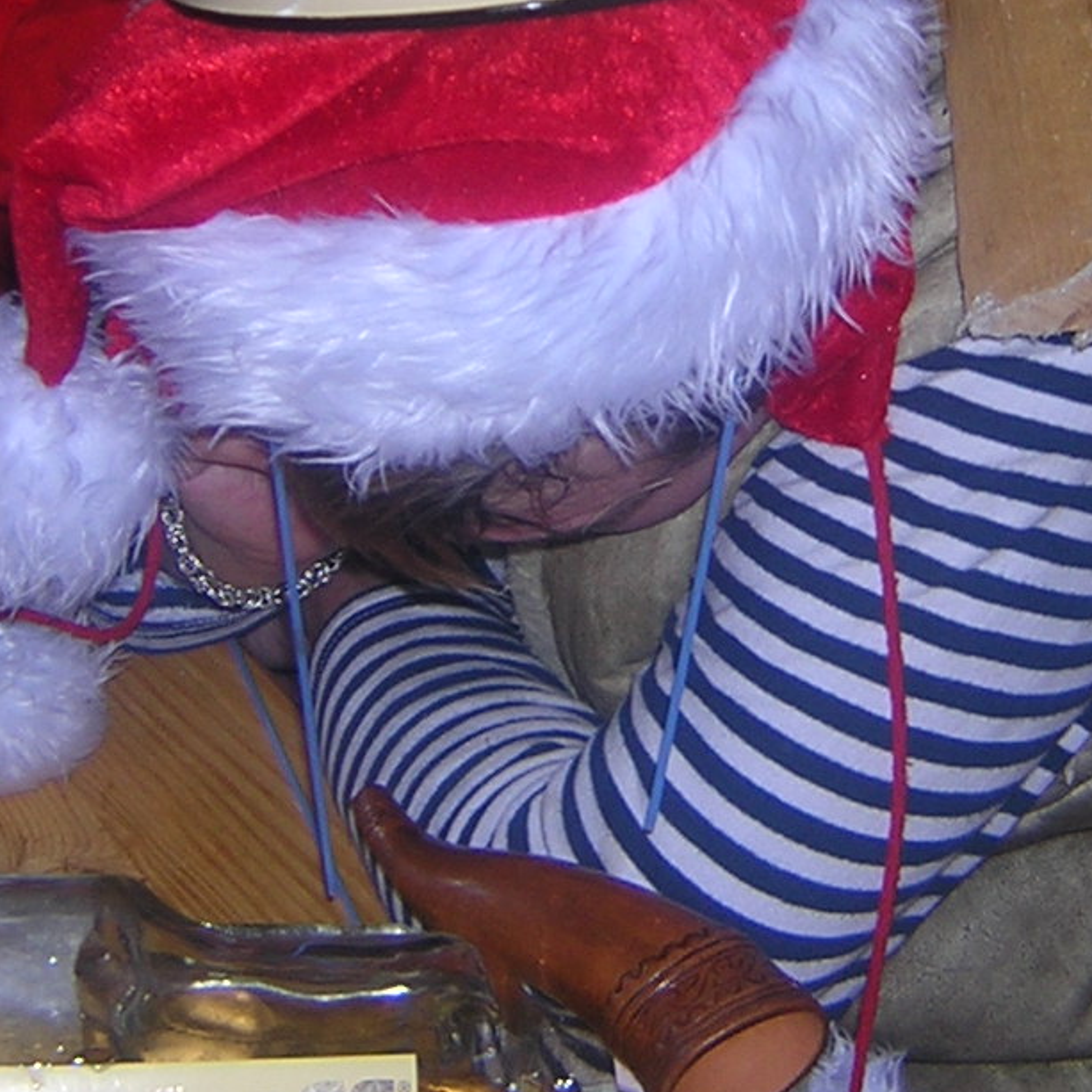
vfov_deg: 20.7
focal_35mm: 83
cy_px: 228
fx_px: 2962
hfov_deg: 20.8
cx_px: 784
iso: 100
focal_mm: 4.7
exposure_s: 1/60.1
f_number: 2.6
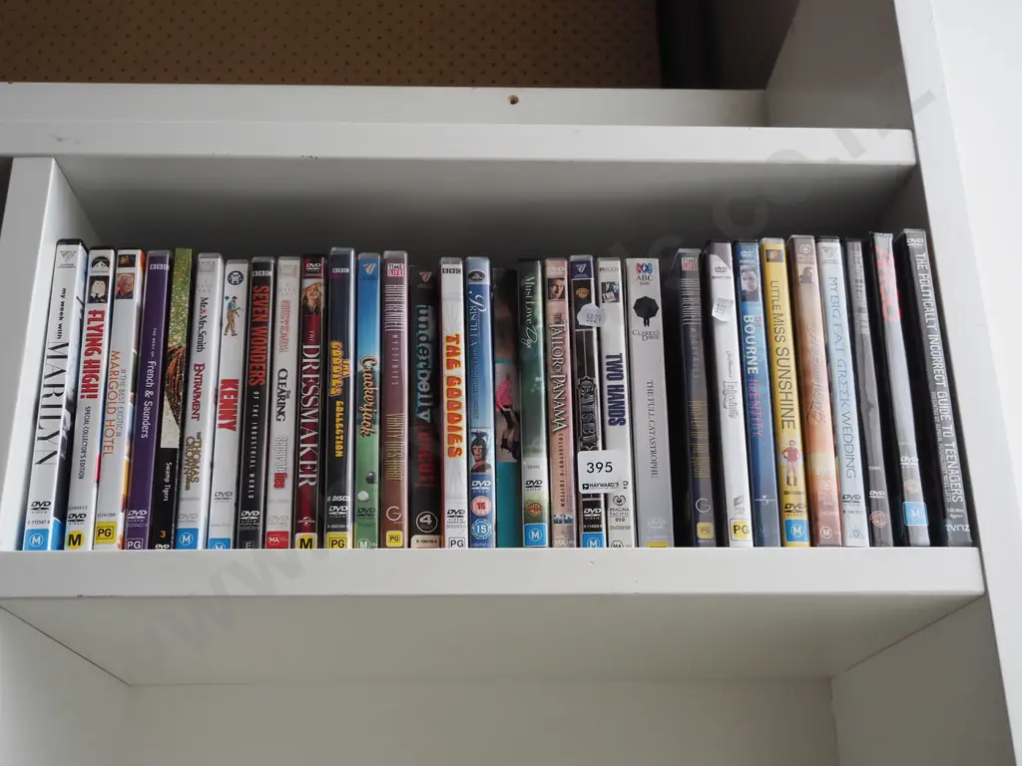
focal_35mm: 42
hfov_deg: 44.8
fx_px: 1240
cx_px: 511
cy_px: 383
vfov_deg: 34.3
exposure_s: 1/800
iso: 800
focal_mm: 21
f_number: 5.6
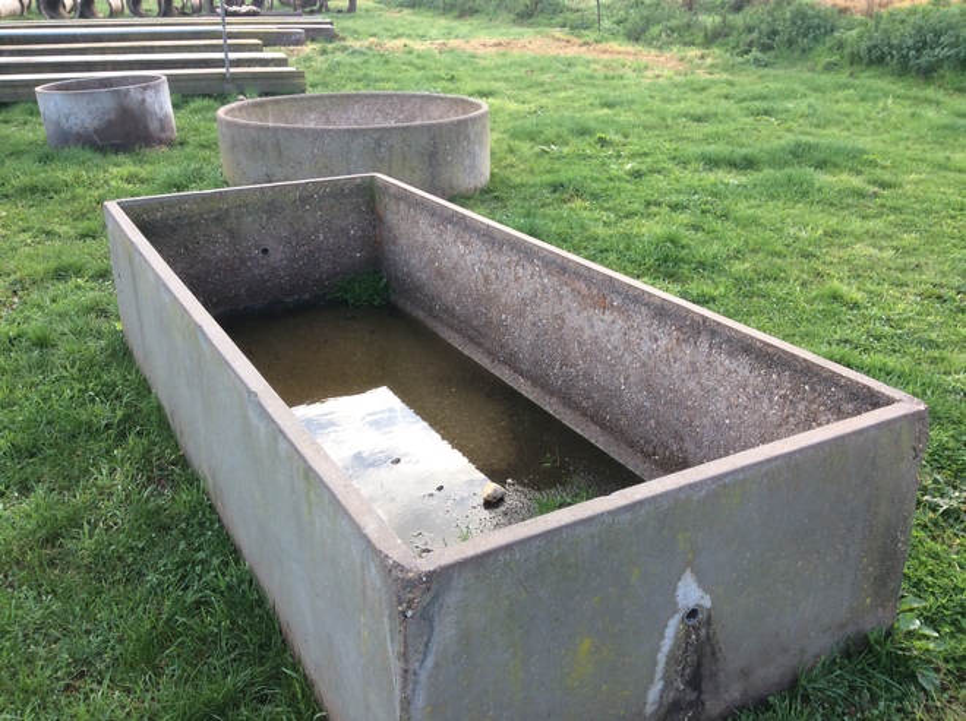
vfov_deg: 44.1
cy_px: 360
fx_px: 892
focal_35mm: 32
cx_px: 483
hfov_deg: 56.9
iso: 32
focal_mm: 3.3
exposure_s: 1/106
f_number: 2.4
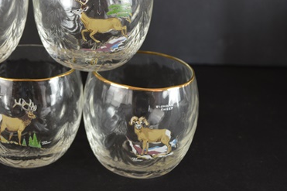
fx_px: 542
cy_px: 64
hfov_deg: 29.0
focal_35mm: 68
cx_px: 60
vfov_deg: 19.9
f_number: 4.5
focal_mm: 28
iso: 400
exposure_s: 1/80
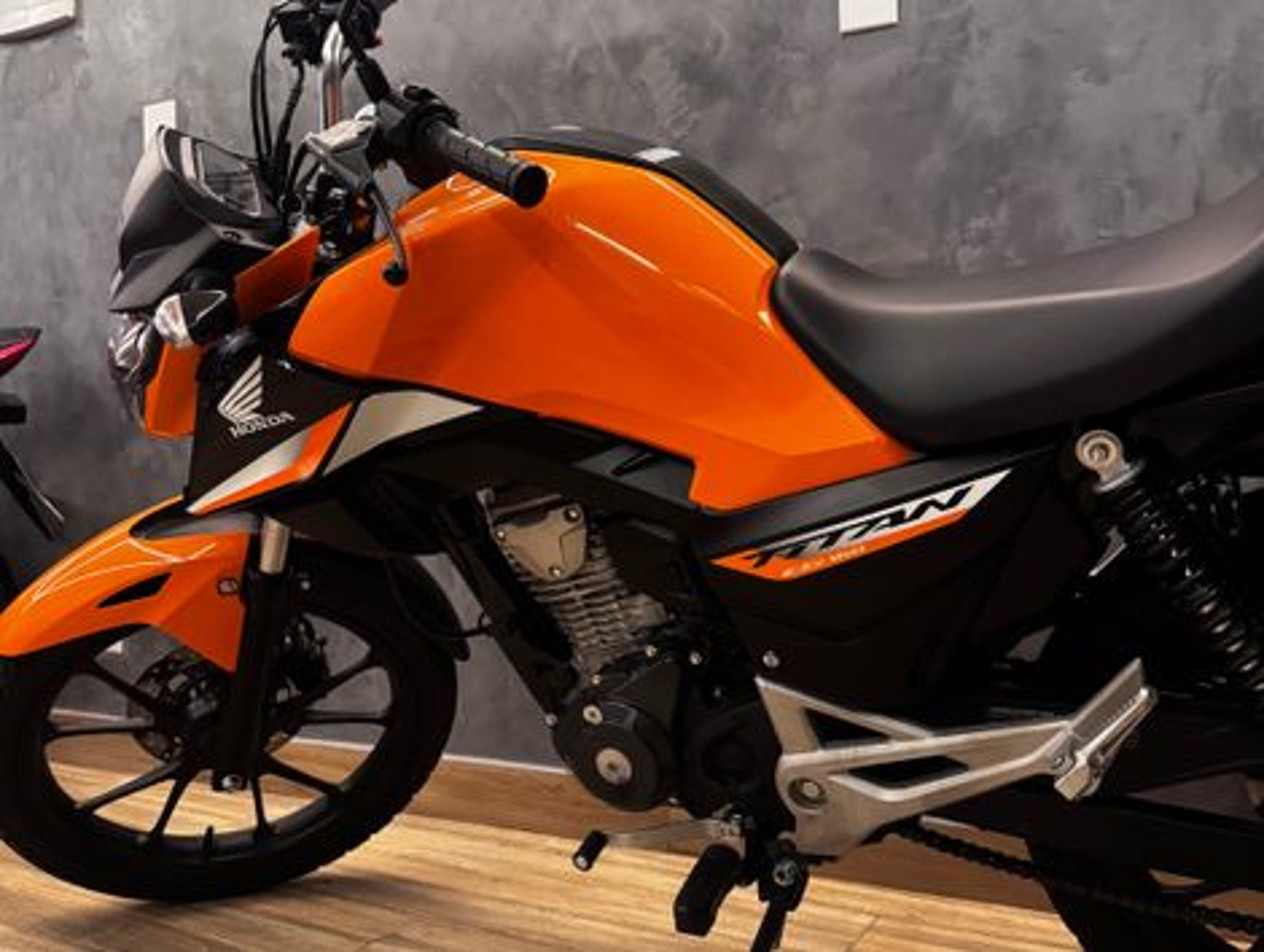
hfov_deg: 71.5
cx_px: 632
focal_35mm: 24
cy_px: 476
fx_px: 878
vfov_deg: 56.9
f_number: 1.78
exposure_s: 1/40
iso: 800
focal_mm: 6.76
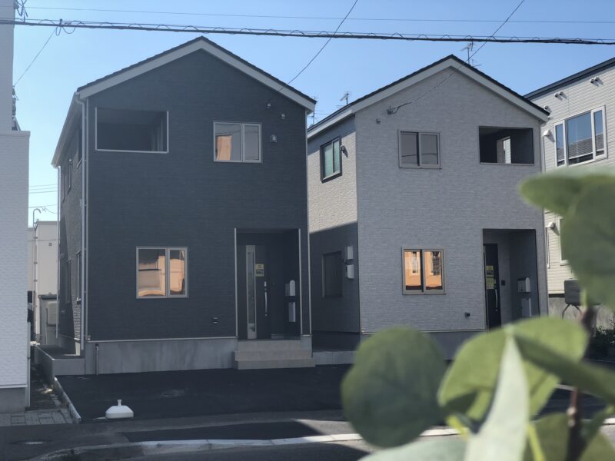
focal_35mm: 52
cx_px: 308
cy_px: 230
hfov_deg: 36.8
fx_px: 924
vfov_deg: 28.0
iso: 16
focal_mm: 6
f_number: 2.4
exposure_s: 1/857
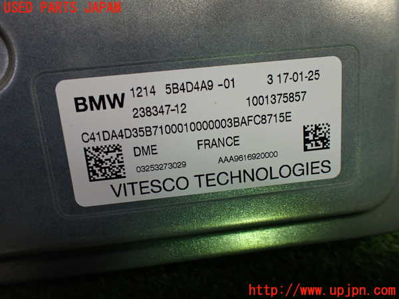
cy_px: 150
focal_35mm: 30
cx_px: 200
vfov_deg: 46.8
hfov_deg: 60.0
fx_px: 346
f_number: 2.3
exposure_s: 1/125
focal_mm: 5.4
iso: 320
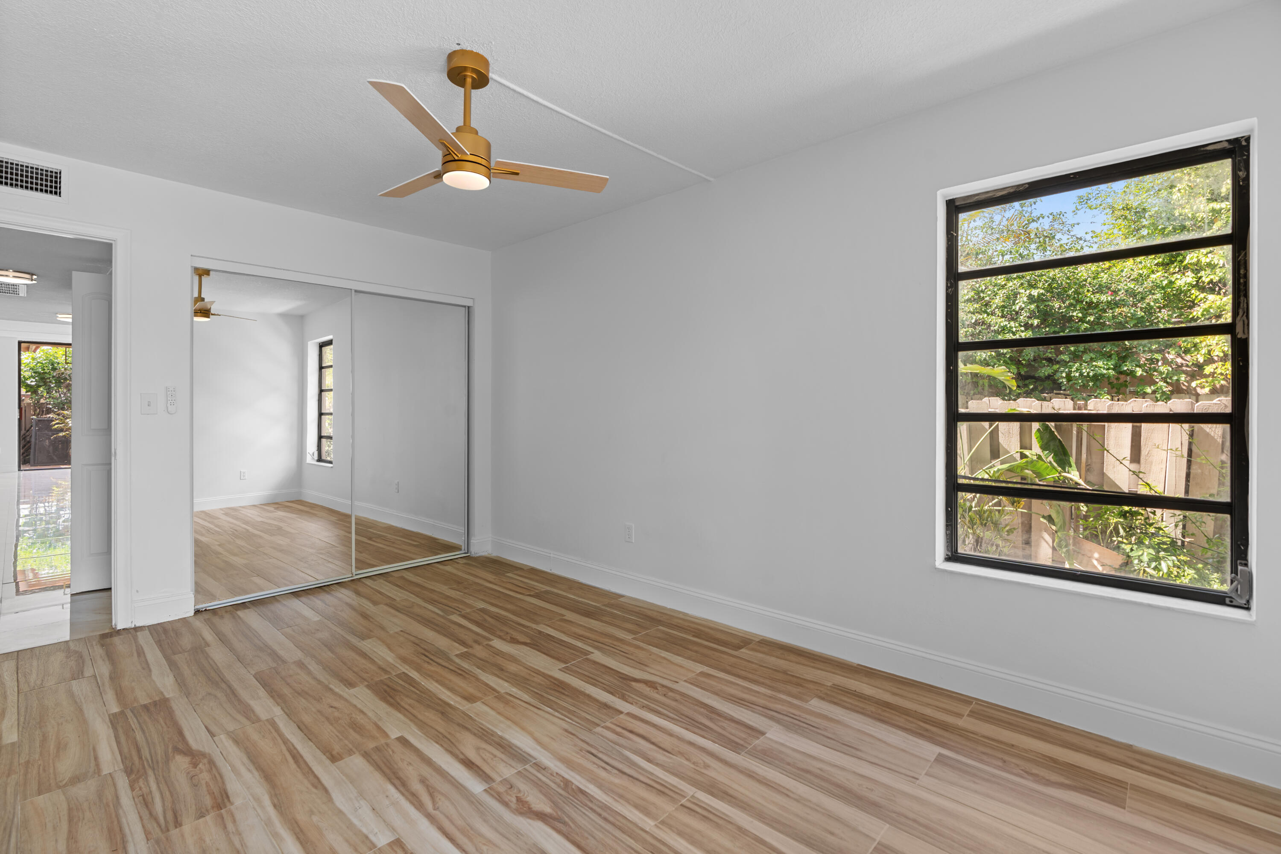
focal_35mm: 16
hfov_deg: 96.7
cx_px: 640
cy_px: 427
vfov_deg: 73.7
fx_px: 569
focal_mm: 16
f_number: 8
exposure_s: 1/2
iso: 100
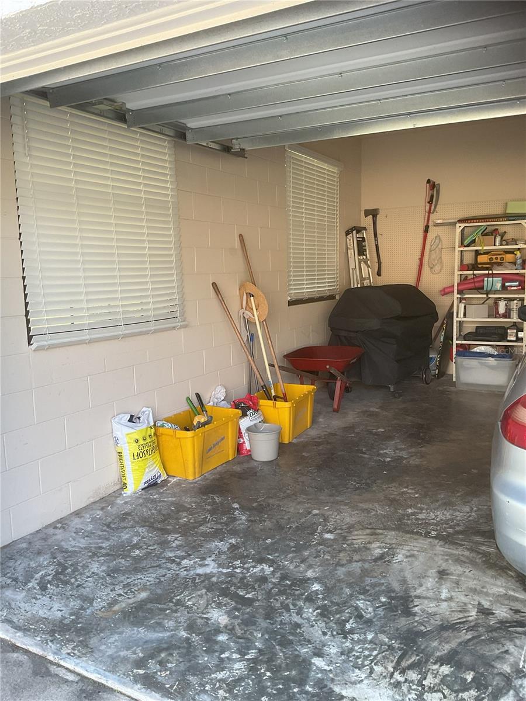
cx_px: 263
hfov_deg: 48.2
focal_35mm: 29
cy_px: 350
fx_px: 588
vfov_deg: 61.7
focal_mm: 3
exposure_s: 1/120
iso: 64
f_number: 1.8
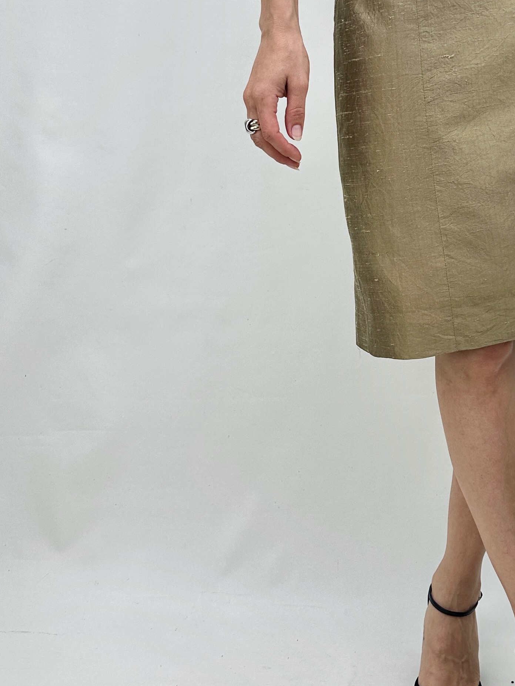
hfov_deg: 28.8
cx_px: 437
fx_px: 972
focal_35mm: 49
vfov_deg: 38.0
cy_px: 181
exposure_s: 1/971
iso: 80
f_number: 1.78
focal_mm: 6.86
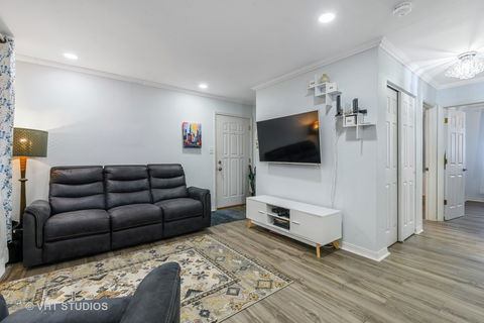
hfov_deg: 96.7
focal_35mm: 16
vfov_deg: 73.7
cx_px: 242
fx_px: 215
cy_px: 162
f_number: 9.5
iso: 200
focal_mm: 16
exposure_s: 1/1.43
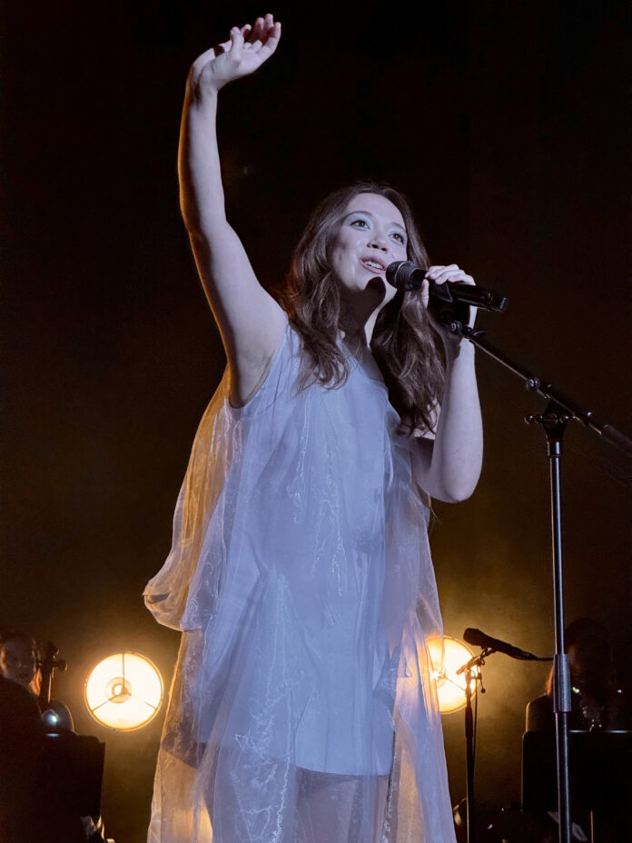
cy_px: 422
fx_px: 2921
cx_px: 316
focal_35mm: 120
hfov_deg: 12.3
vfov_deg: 16.4
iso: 500
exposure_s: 1/50
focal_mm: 15.66
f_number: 2.8
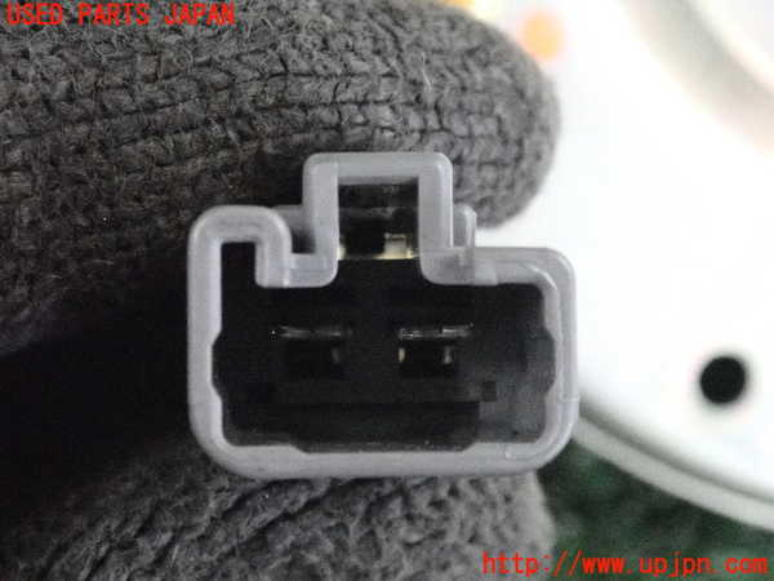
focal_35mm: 100
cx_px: 387
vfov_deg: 14.8
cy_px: 290
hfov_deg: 19.6
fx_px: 2236
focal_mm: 18
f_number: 4.9
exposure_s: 1/125
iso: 10000
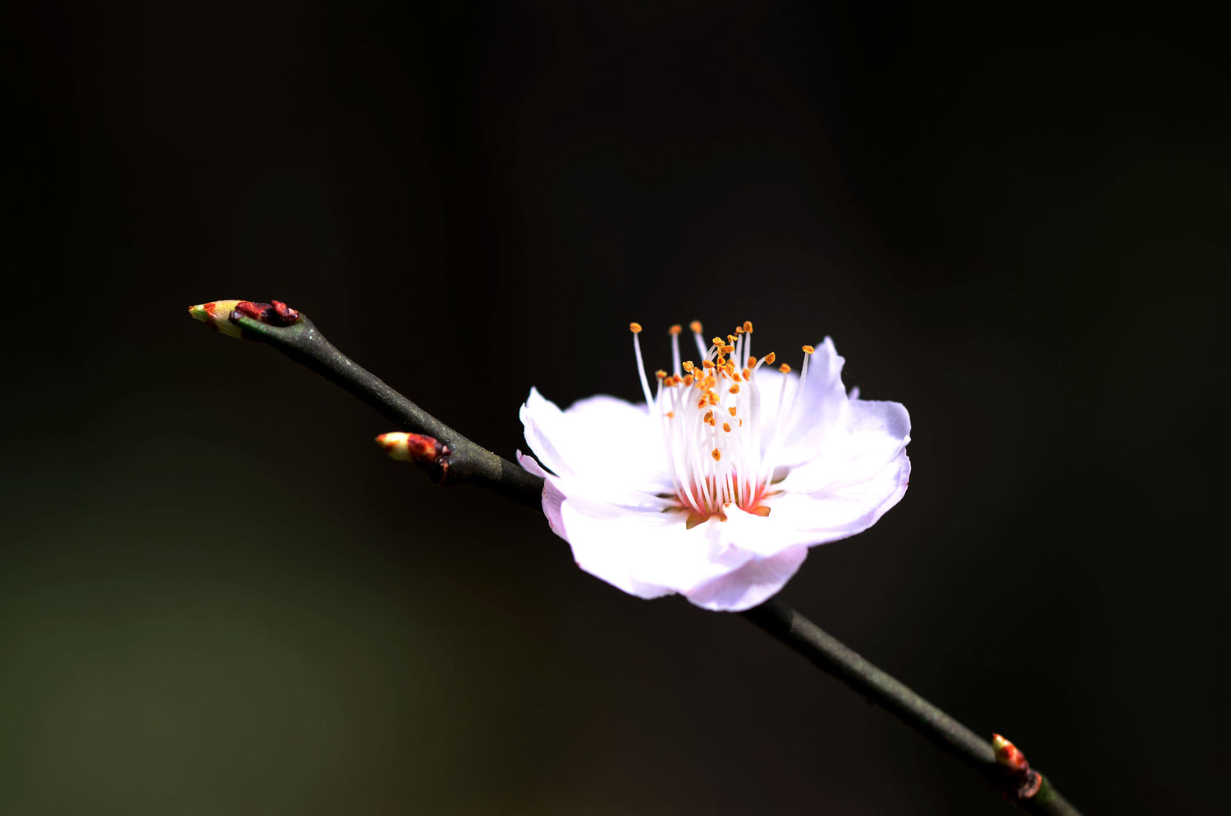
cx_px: 616
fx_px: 5375
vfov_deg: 8.7
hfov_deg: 13.1
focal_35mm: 158
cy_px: 408
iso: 100
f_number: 5.6
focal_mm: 105
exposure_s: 1/125
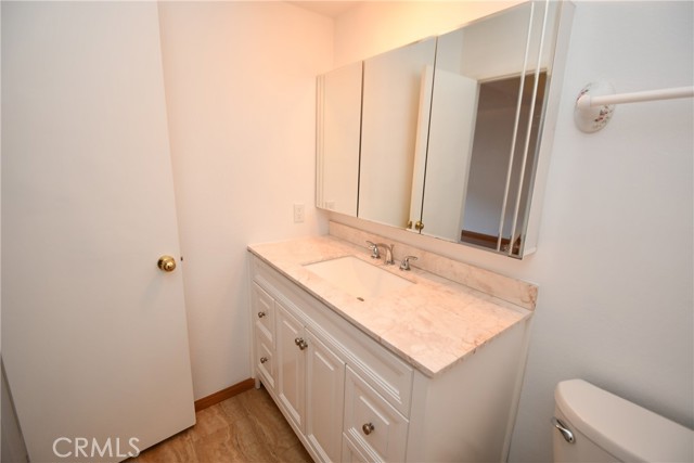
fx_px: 289
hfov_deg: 100.4
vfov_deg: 77.4
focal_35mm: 15
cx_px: 347
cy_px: 232
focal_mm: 10
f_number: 4
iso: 450
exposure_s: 1/60
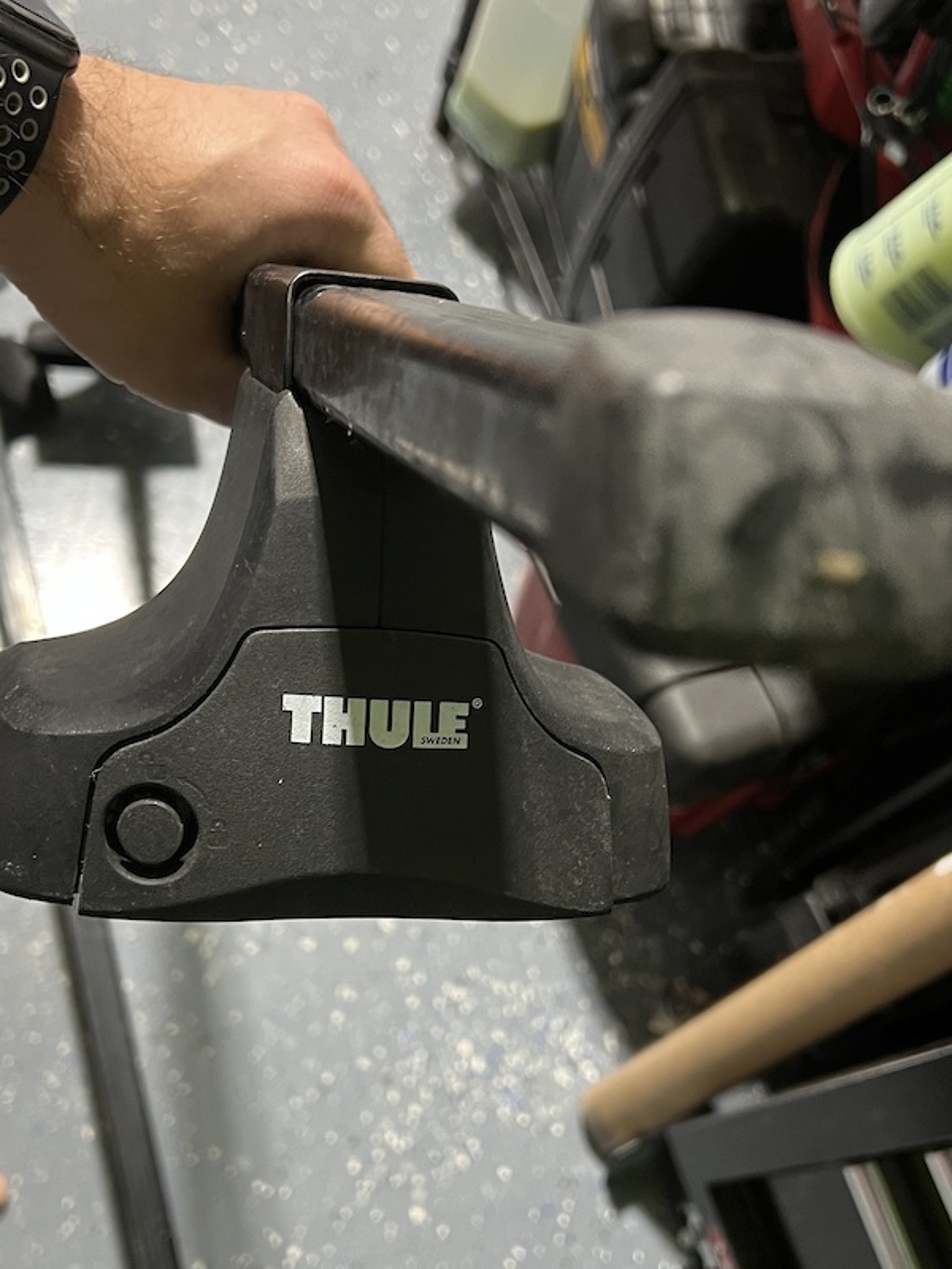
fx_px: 953
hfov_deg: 53.1
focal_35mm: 26
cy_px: 634
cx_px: 476
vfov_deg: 67.3
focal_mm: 5.7
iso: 250
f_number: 1.5
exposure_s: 1/60
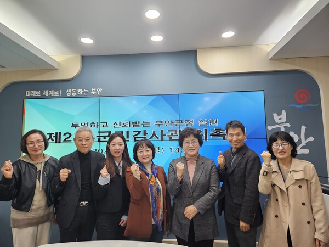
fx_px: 219
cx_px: 164
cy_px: 124
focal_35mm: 23
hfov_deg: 73.9
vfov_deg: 58.9
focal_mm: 5.4
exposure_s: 1/120
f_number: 1.8
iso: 200
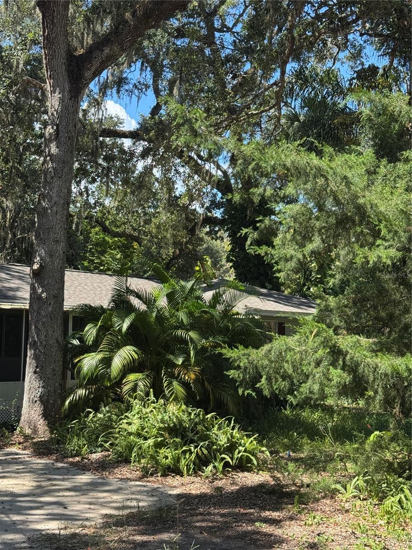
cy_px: 275
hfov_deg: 30.3
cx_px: 206
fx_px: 762
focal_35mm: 48
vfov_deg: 39.7
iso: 64
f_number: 1.78
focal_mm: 6.76
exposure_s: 1/854
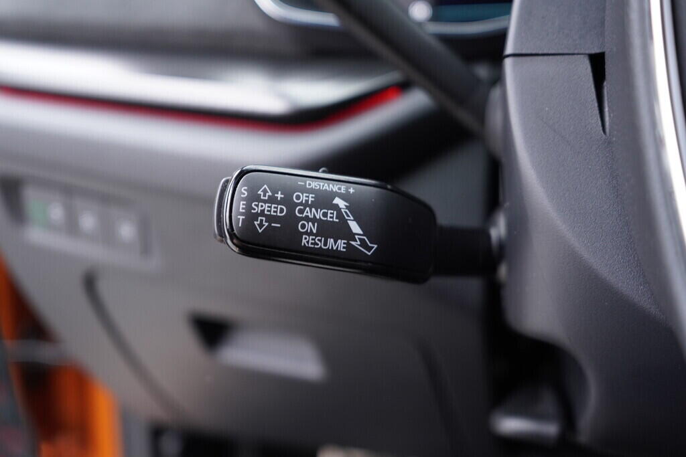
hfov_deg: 53.1
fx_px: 686
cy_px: 228
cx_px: 343
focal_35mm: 36
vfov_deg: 36.9
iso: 400
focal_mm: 24
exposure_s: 1/40
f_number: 2.8
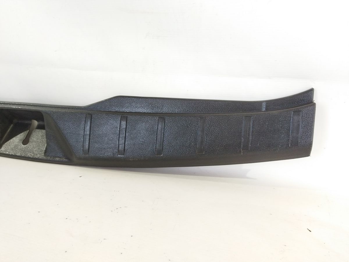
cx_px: 174
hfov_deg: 65.3
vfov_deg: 51.4
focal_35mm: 27
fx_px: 272
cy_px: 131
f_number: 1.79
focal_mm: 4.71
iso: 192
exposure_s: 1/50
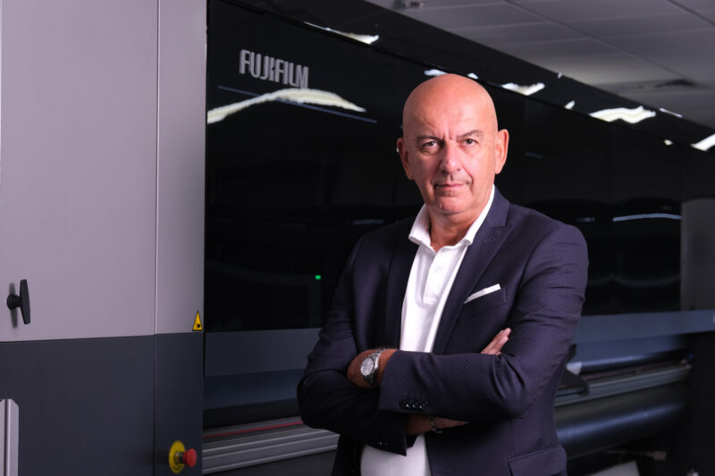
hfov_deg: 24.5
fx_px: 1648
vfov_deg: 16.4
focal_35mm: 83
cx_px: 358
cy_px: 238
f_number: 6.4
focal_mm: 55
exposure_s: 1/40
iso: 500
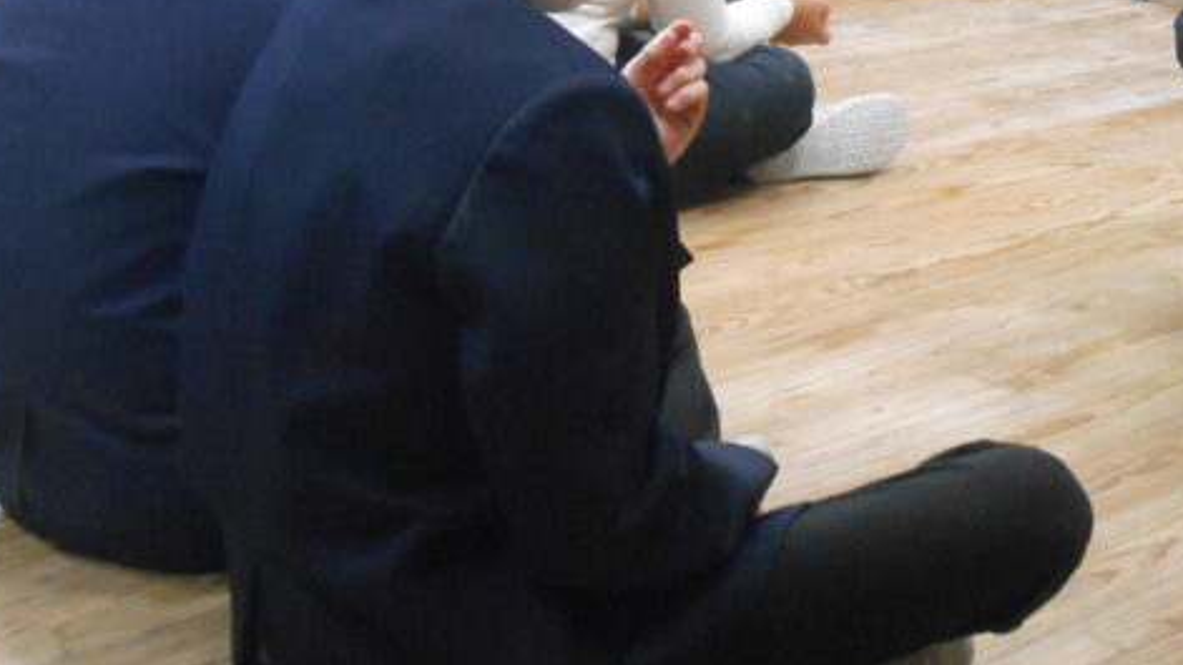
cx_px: 794
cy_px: -24
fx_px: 2259
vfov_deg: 16.4
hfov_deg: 29.1
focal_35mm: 72
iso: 800
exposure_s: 1/40
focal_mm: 6.8
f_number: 4.2
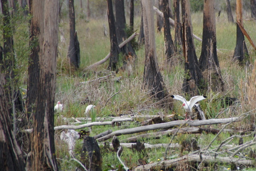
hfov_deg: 3.7
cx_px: 186
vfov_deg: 2.4
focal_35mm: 563
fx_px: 4003
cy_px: 100
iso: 250
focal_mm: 250
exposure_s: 1/400
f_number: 6.3
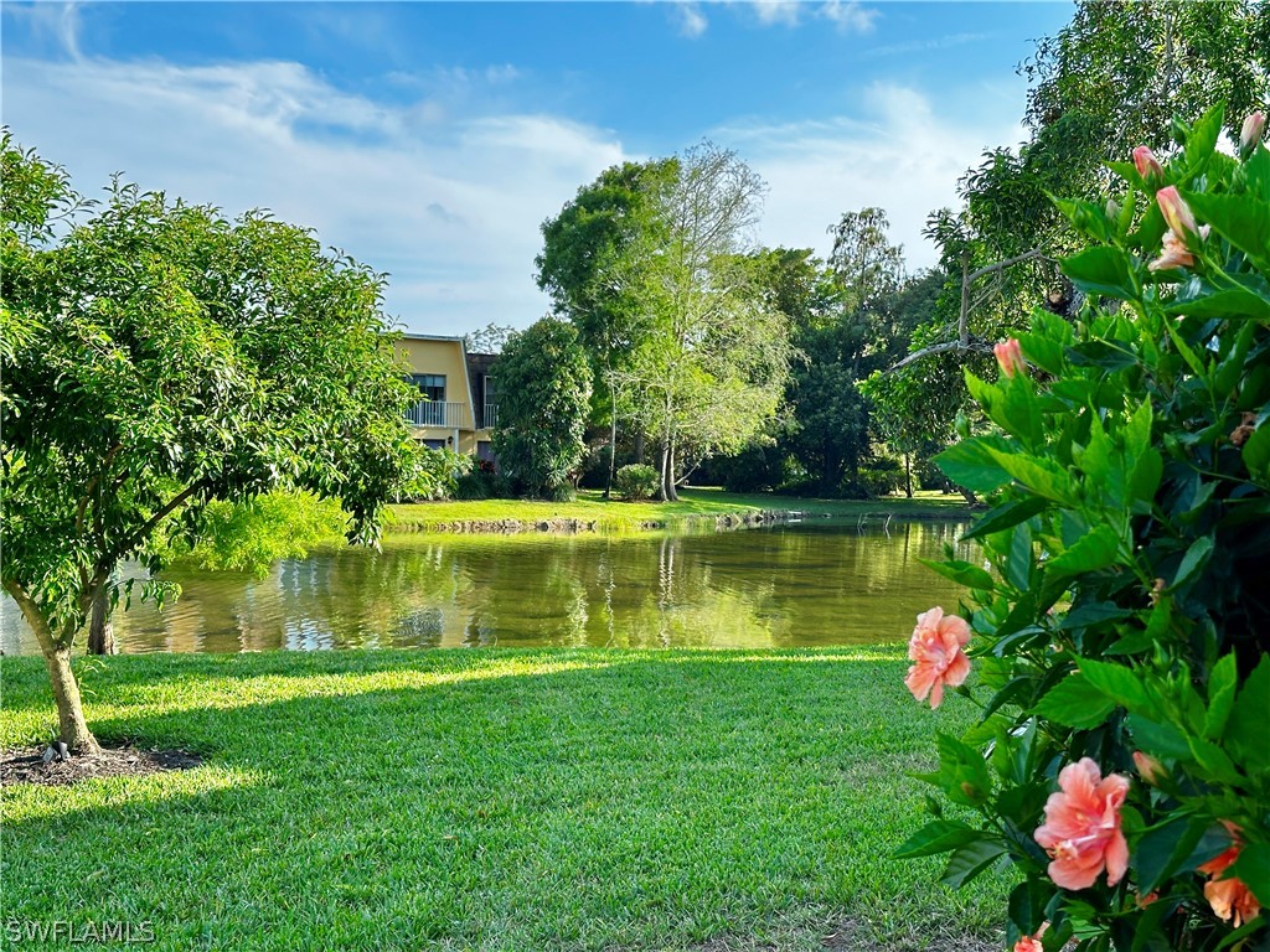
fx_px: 1761
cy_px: 476
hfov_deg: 39.7
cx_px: 635
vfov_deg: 30.3
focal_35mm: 48
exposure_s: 1/1258
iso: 64
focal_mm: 6.86
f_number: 1.78
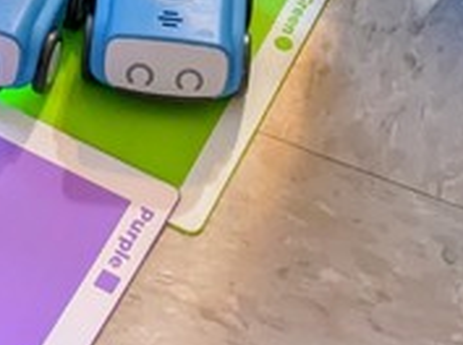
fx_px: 1935
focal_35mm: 145
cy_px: -636
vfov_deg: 8.7
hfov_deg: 13.6
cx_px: 120
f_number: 1.89
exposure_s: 1/40
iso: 222
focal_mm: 5.43
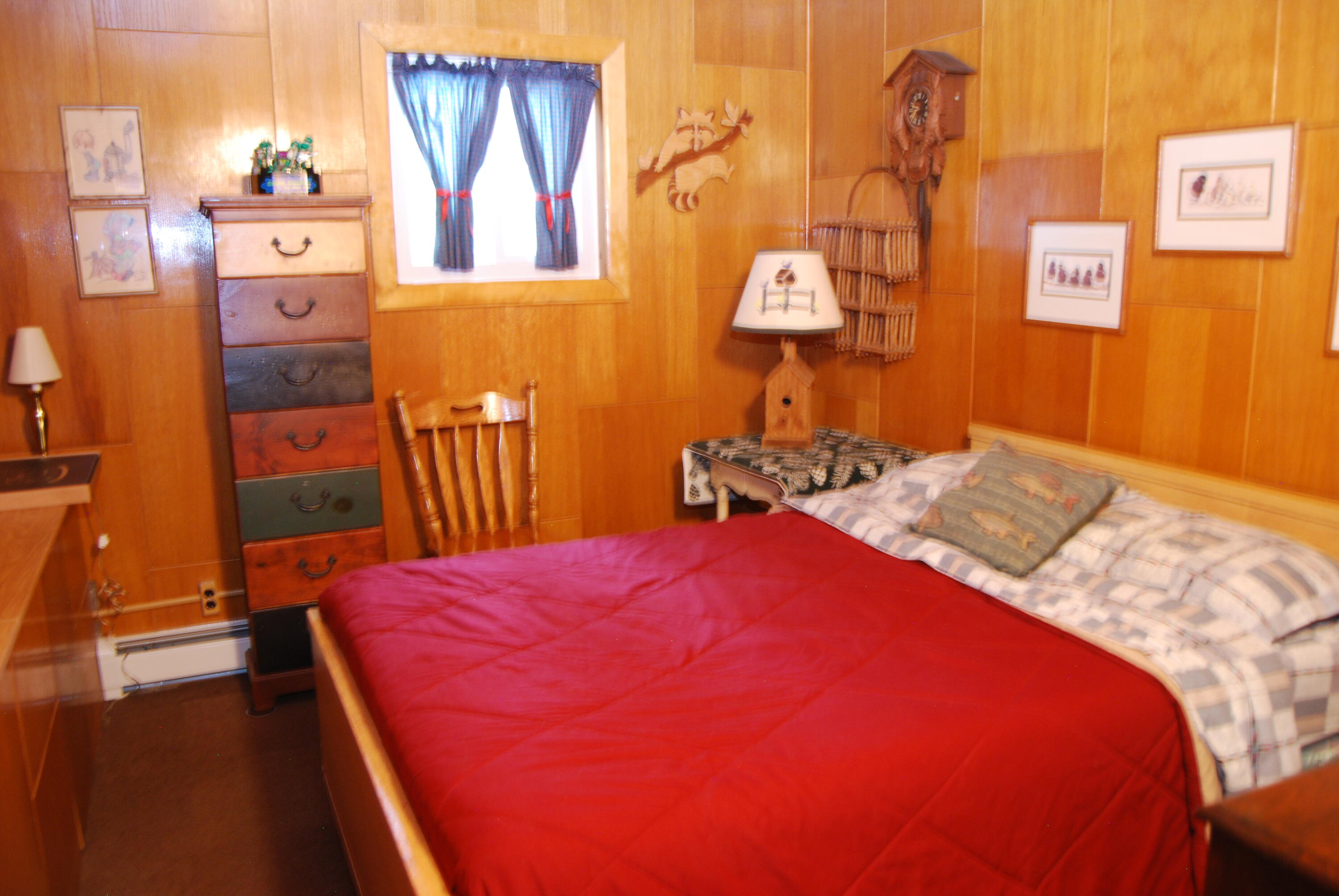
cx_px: 670
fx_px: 1005
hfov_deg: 67.3
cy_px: 448
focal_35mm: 27
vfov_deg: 48.0
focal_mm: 18
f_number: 3.5
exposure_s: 1/1.6
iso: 400
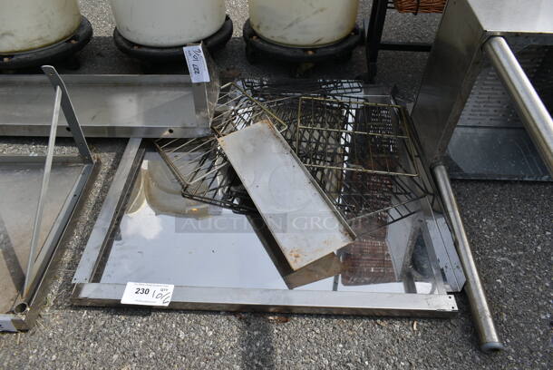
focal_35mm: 27
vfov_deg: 48.0
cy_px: 185
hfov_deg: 67.3
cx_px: 276
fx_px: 415
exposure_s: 1/250
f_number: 8
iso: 100
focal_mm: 18
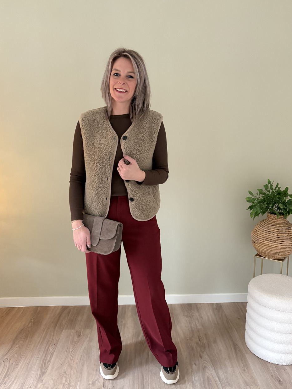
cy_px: 196
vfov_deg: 63.4
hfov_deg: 49.8
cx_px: 141
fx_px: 315
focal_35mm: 28
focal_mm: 5.96
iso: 500
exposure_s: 1/40
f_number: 1.6
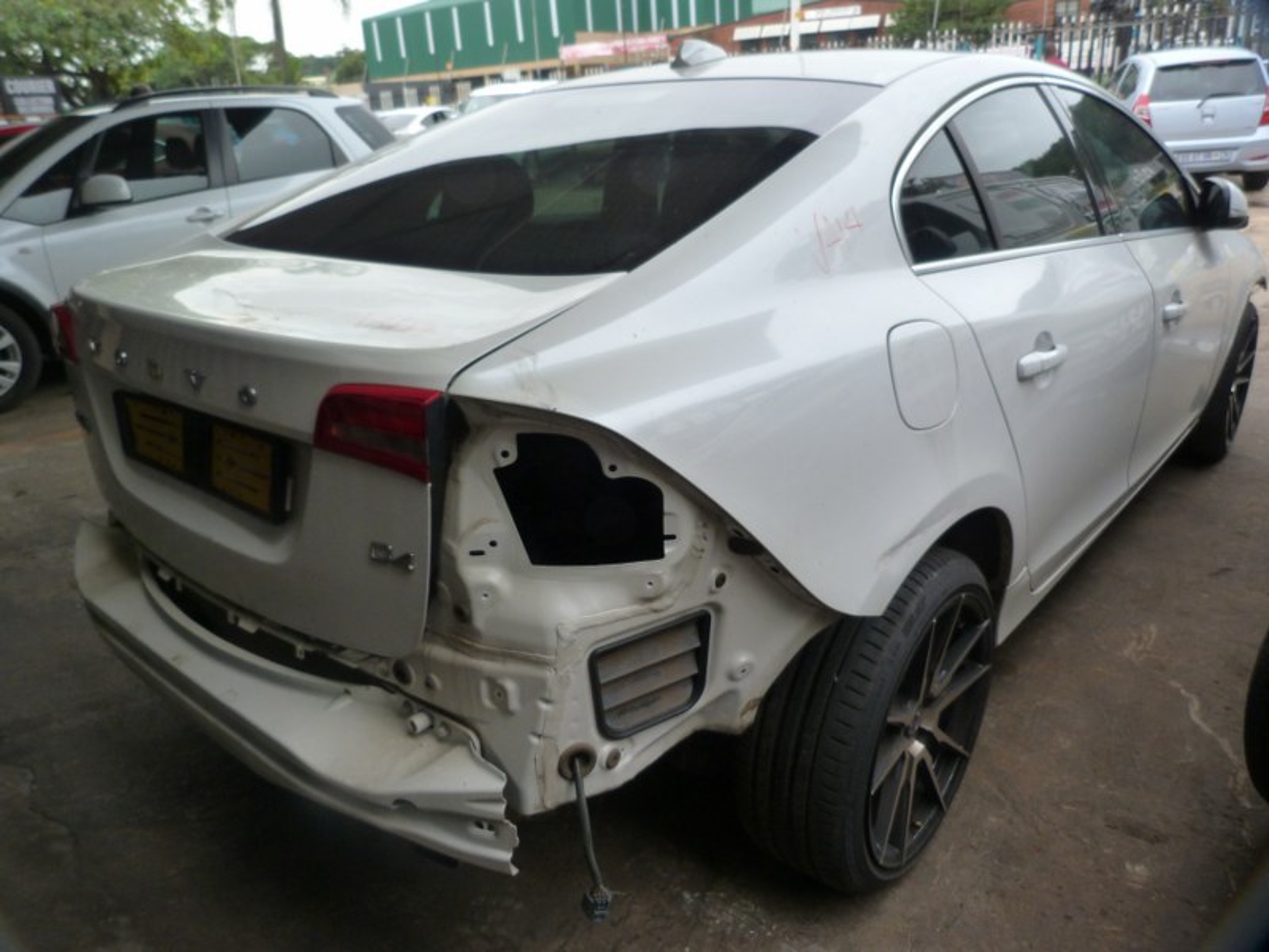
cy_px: 476
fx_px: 916
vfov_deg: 54.9
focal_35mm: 25
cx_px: 634
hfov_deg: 69.4
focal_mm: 4.5
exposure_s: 1/125
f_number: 2.8
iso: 125
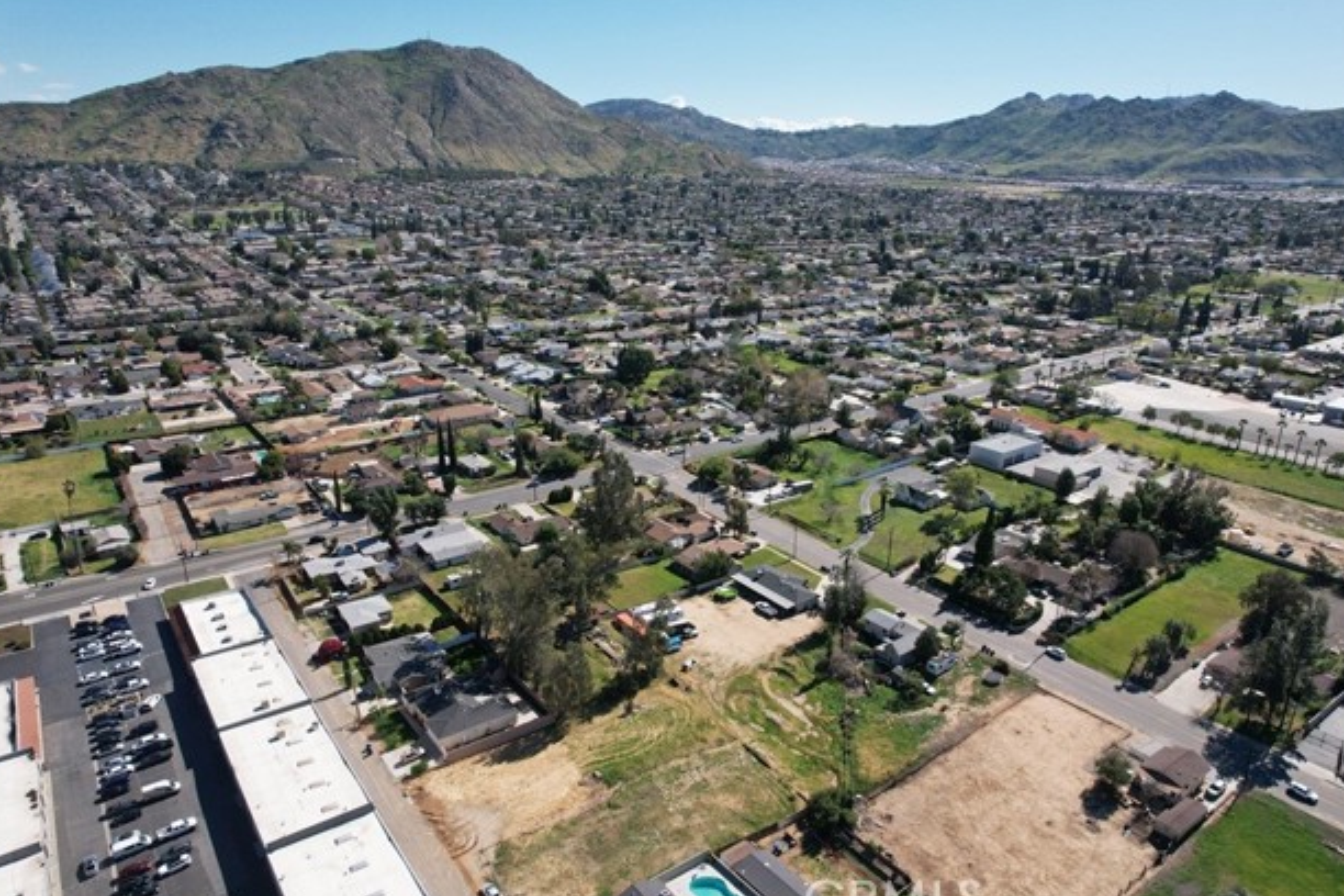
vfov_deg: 55.1
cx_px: 674
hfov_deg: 76.1
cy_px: 462
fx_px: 859
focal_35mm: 23
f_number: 2.8
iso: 200
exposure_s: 1/725
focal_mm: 8.38
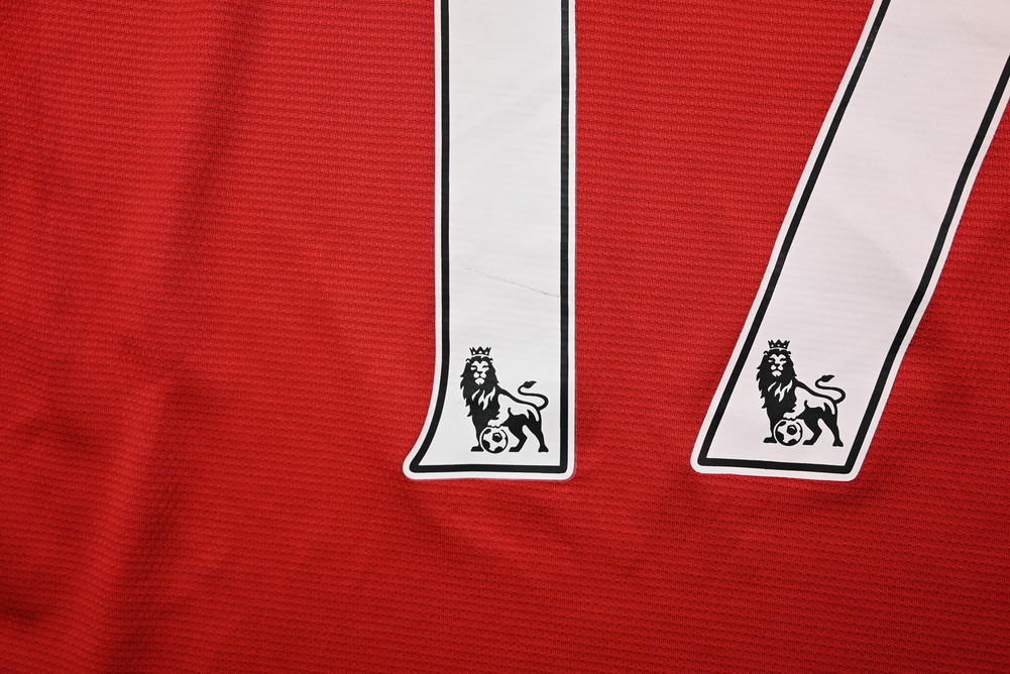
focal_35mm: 33
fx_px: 926
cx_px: 505
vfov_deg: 40.0
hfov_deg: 57.2
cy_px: 337
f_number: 5
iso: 200
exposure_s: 1/125
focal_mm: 33
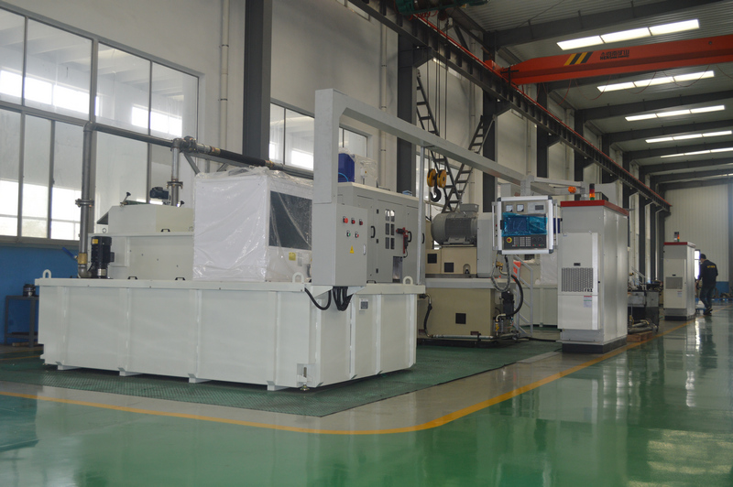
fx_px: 732
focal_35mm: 36
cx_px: 366
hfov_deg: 53.2
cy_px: 244
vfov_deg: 36.8
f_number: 4
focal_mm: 24
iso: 400
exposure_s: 1/125
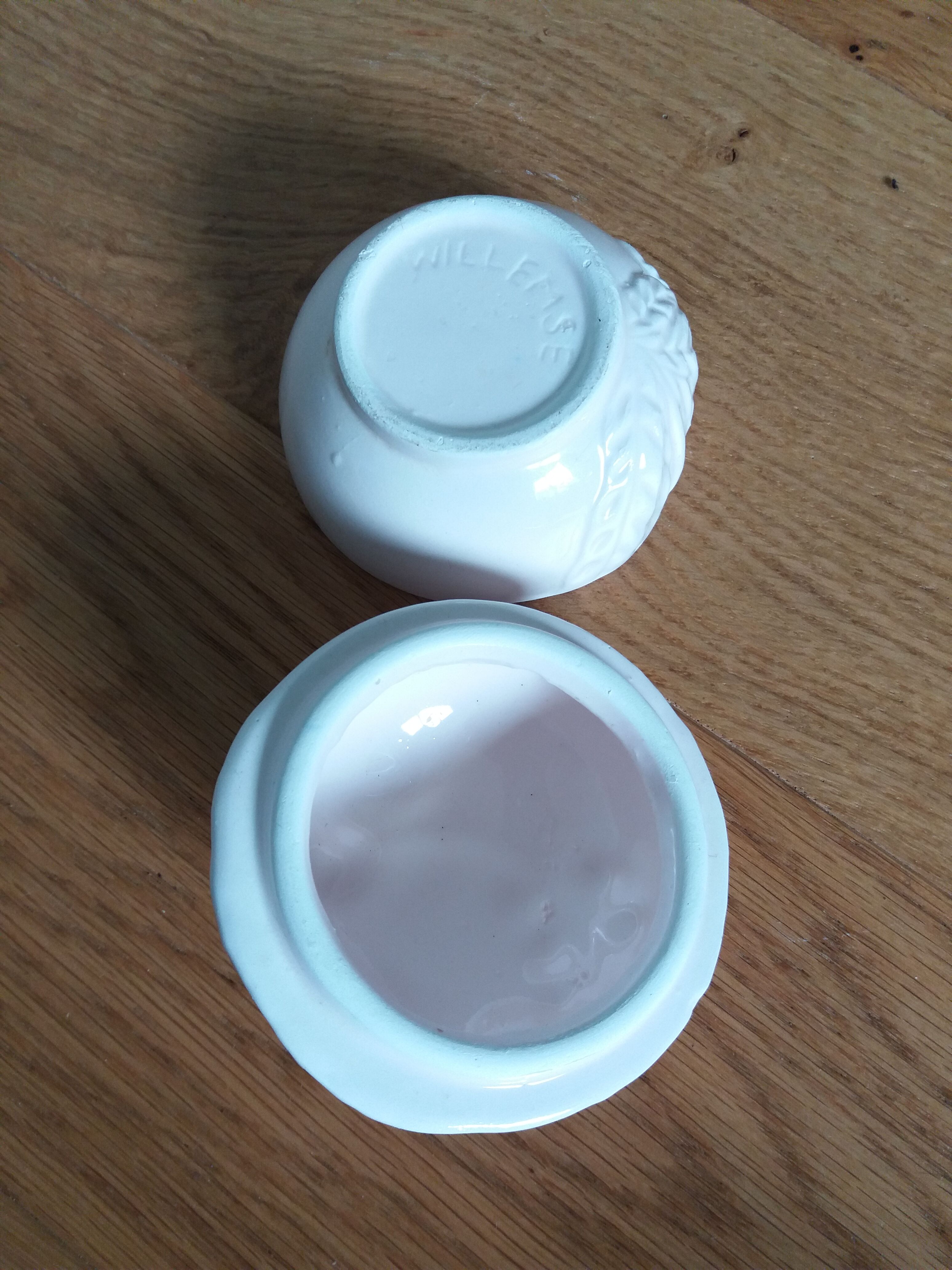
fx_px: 1027
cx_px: 476
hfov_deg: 49.7
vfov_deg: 63.4
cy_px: 635
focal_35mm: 28
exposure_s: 1/33
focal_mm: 3.7
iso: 125
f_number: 1.9
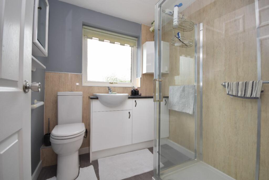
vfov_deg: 77.3
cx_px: 134
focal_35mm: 15
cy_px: 90
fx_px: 112
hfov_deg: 100.4
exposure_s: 1/60
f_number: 4
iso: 100
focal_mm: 10
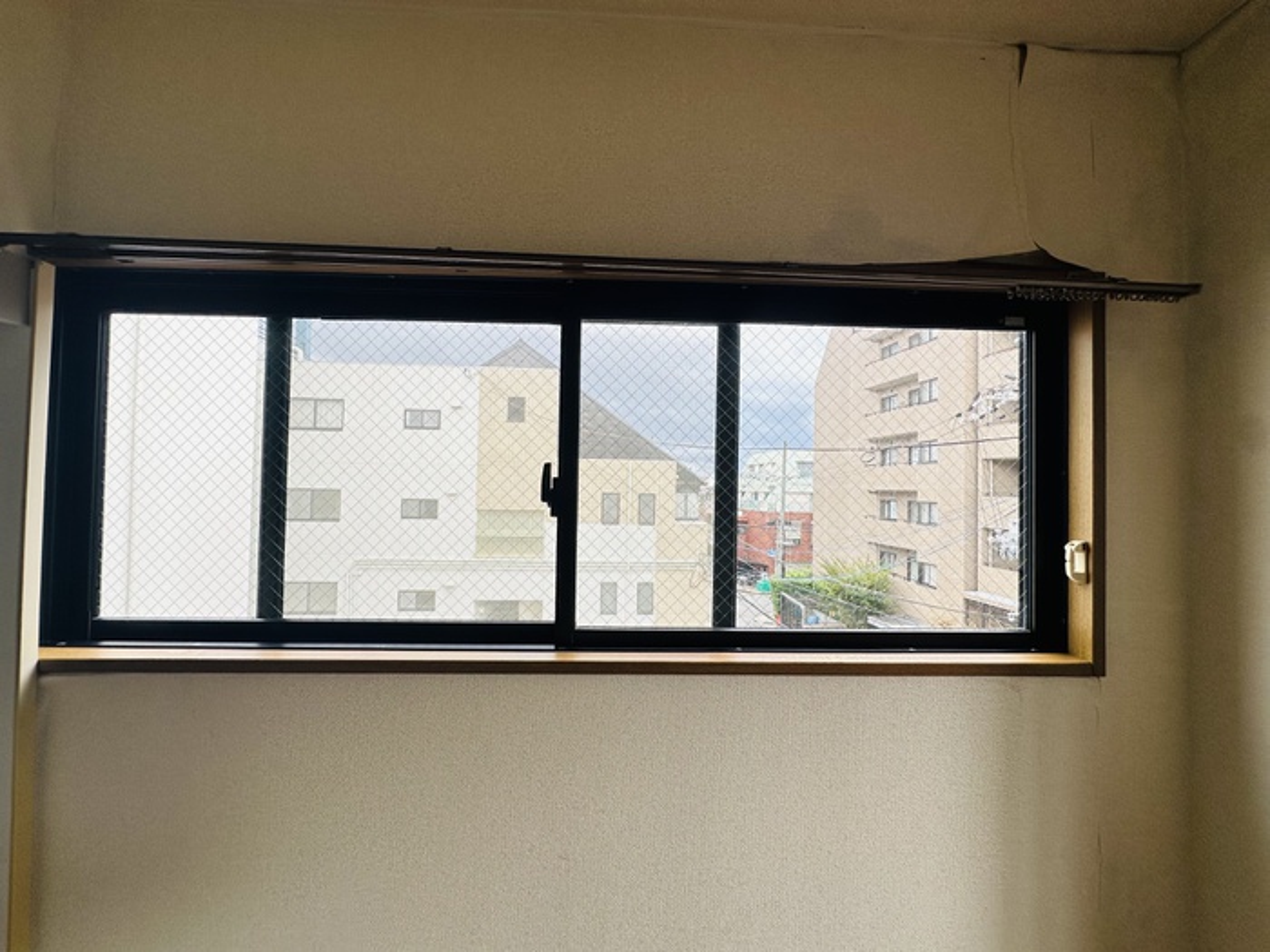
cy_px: 476
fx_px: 514
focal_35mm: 14
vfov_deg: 85.7
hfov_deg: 102.1
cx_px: 635
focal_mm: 2.22
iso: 40
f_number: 2.2
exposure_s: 1/116
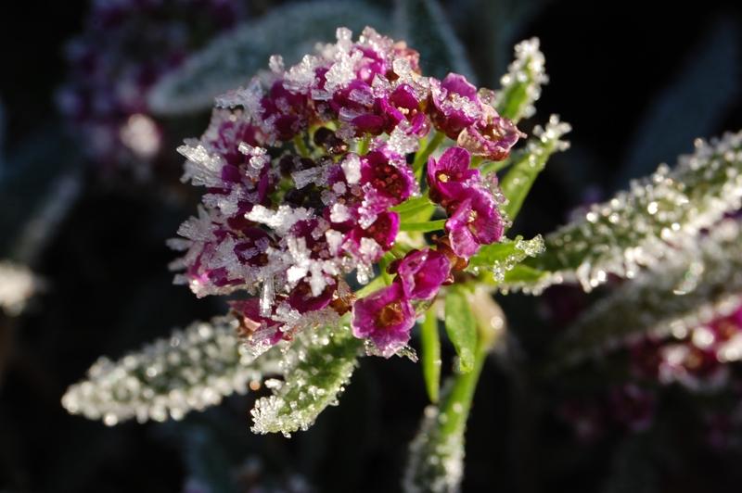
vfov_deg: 16.5
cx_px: 371
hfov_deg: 24.6
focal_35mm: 82
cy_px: 246
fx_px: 1699
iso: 250
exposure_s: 1/60
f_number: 8
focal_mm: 55
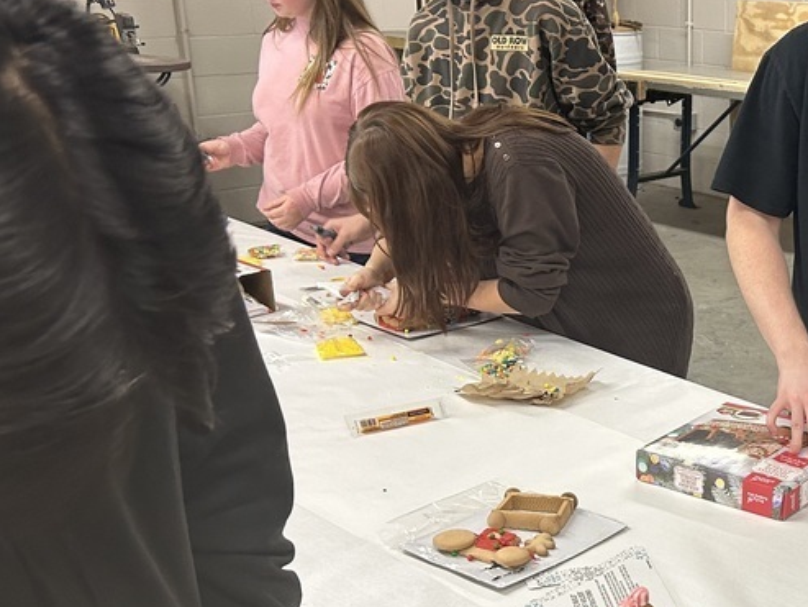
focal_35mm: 54
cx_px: 733
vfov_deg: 26.8
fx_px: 1261
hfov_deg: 33.6
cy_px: 418
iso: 125
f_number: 1.5
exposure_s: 1/60
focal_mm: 5.7
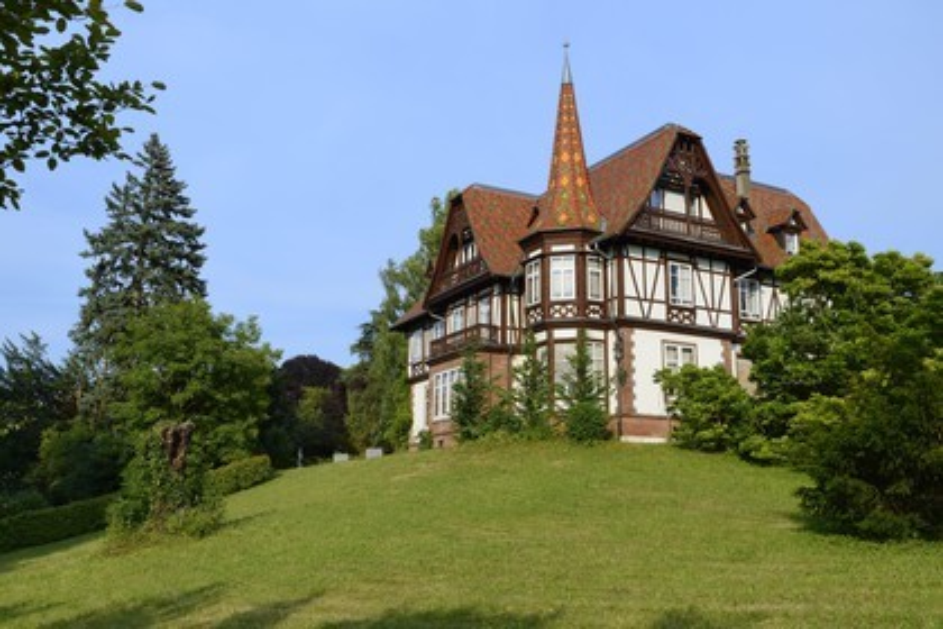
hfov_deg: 58.7
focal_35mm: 32
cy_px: 314
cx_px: 472
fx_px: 838
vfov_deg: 41.1
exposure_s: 1/320
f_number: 10
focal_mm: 32
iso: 200
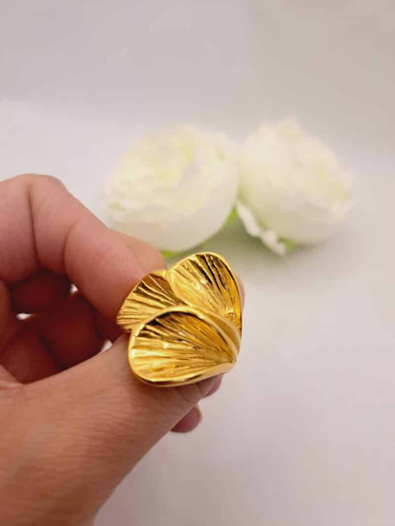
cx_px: 198
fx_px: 365
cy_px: 263
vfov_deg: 71.6
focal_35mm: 24
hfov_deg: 56.8
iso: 50
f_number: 1.8
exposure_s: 1/186
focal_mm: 5.23
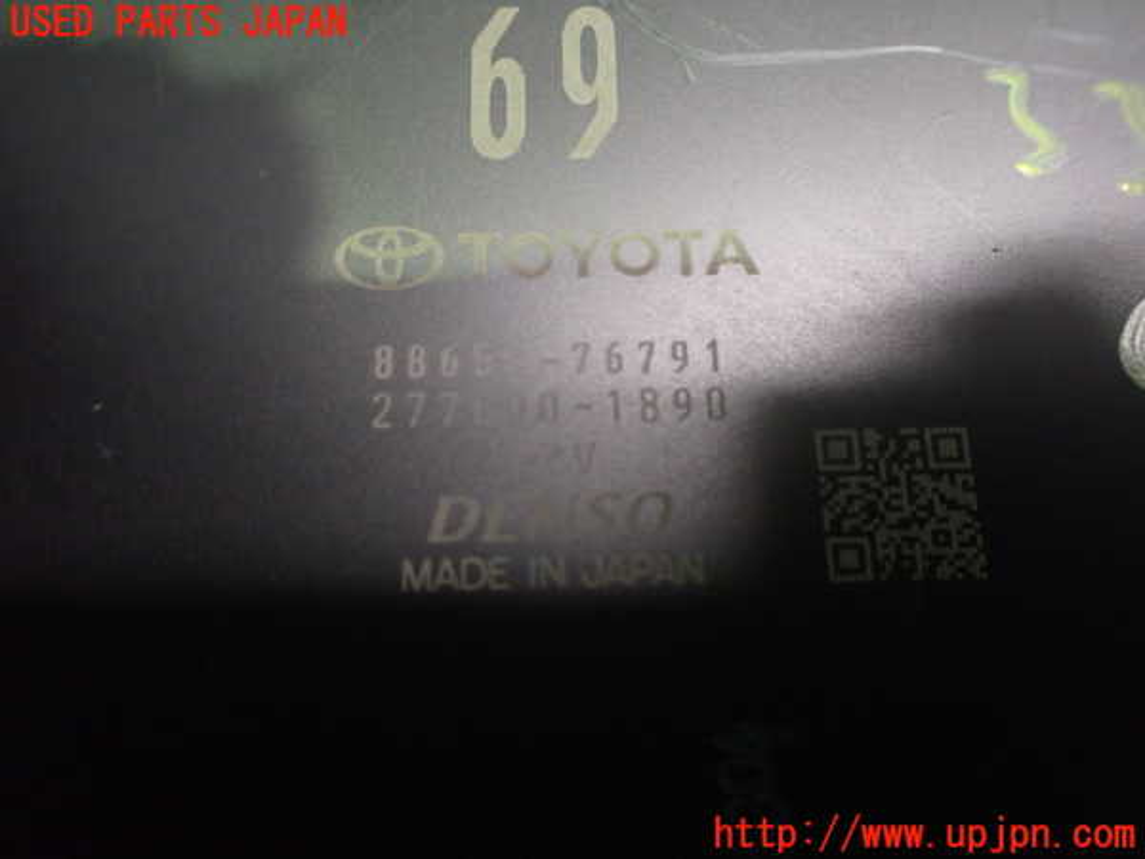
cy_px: 430
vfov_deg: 46.8
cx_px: 572
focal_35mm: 30
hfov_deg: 60.0
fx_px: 992
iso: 1000
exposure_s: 1/30
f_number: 2.3
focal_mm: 5.4
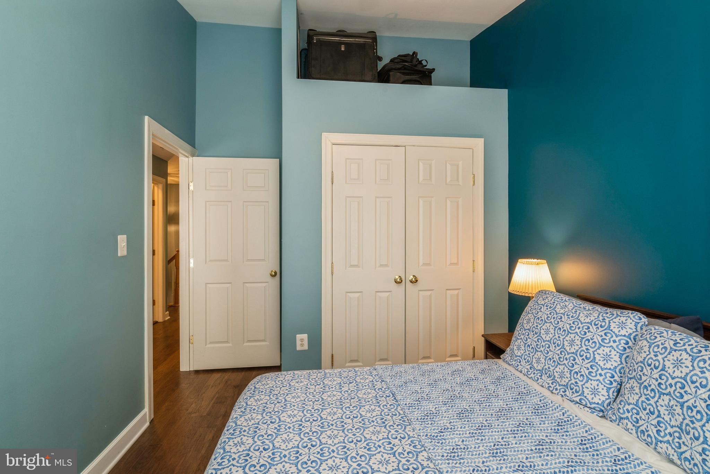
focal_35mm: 16
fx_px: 316
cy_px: 237
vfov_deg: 73.8
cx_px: 355
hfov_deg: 96.7
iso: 50
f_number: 11
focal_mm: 16
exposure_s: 1
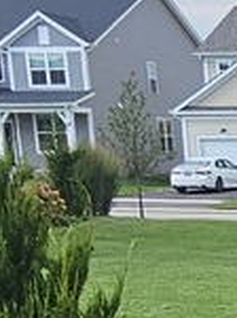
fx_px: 1144
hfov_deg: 9.6
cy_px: 445
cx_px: 671
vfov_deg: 14.9
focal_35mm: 125
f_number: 2.2
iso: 50
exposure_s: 1/1723
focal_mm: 2.2
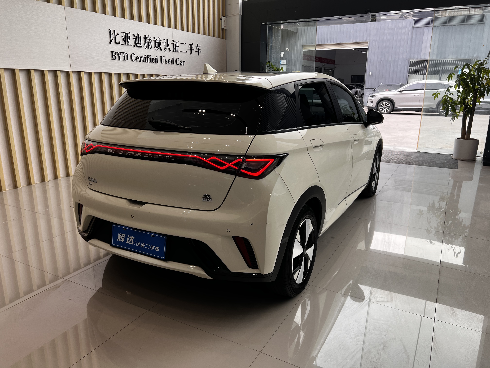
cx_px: 245
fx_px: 368
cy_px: 184
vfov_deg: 53.1
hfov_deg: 67.3
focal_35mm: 26
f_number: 1.5
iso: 40
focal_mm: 5.7
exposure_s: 1/208
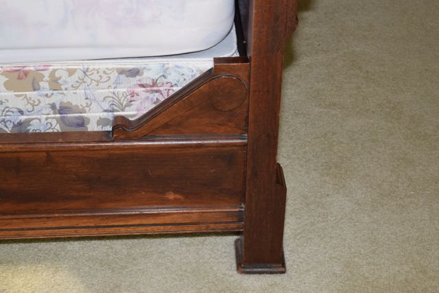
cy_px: 146
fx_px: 1006
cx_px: 220
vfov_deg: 16.6
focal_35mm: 82
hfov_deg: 24.6
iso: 800
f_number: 5.6
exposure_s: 1/125
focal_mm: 55
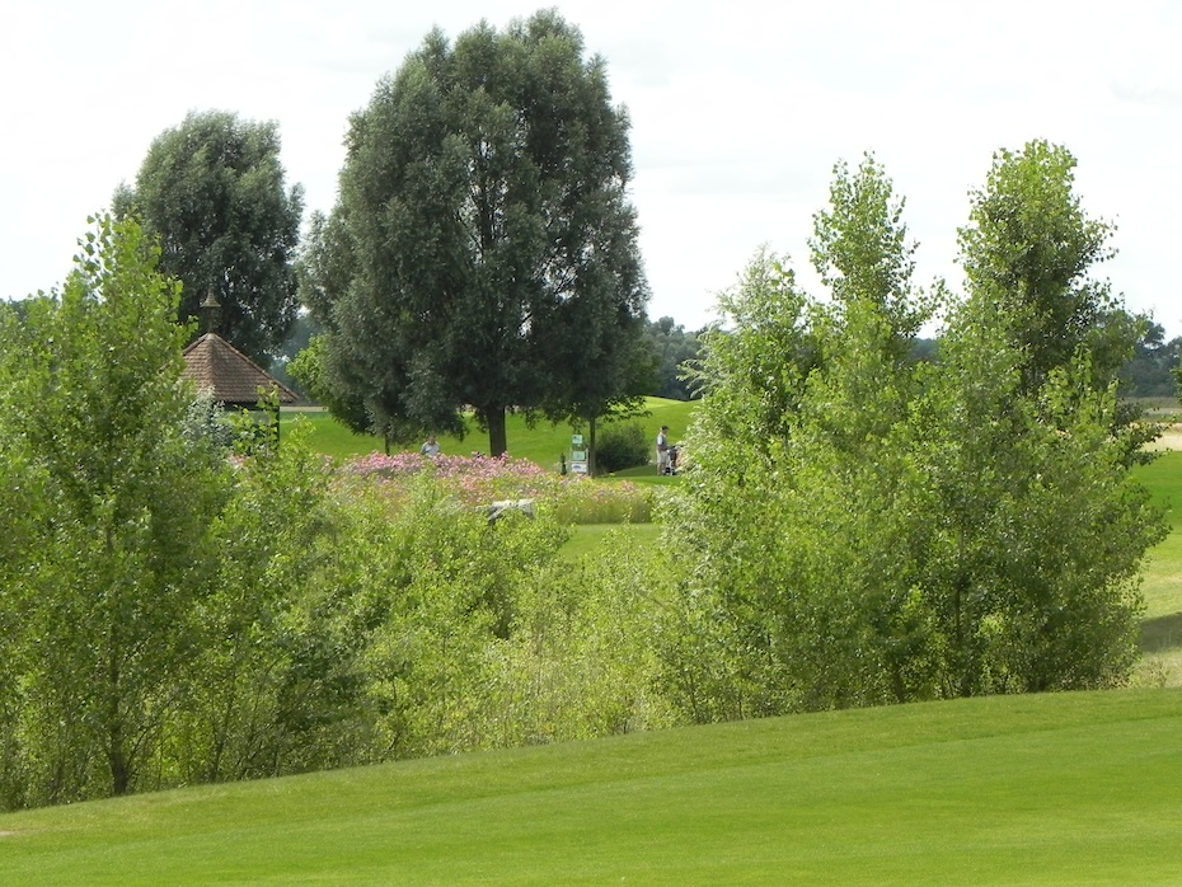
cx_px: 591
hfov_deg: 15.3
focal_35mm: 129
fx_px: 4406
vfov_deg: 11.5
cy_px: 444
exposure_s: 1/330
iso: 160
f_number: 6.3
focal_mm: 23
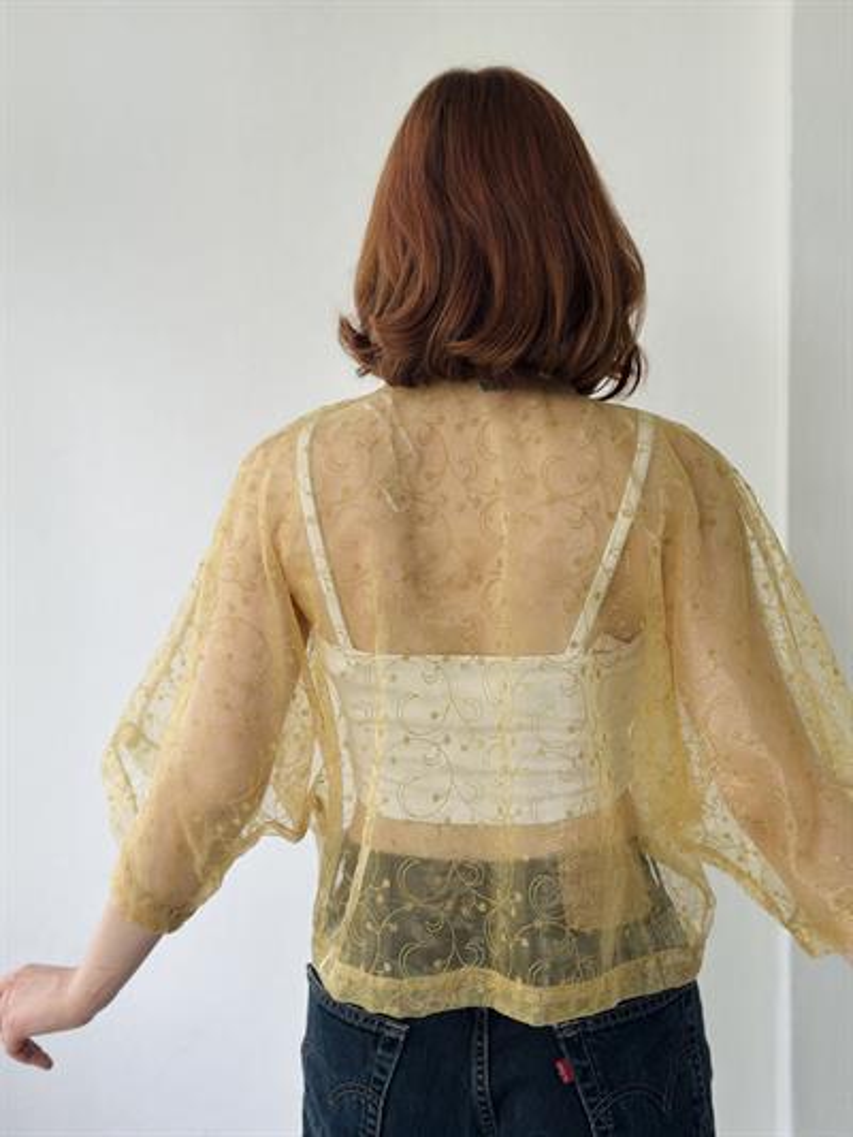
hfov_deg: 30.3
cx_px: 426
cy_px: 568
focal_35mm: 48
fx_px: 1576
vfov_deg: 39.6
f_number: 1.78
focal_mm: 6.86
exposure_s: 1/343
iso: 80
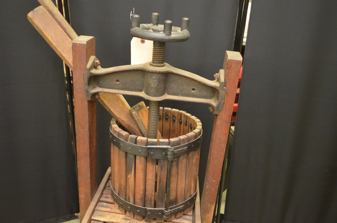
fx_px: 280
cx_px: 168
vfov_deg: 43.4
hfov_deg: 62.0
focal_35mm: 30
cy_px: 112
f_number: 4.5
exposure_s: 1/60
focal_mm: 20
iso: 3200
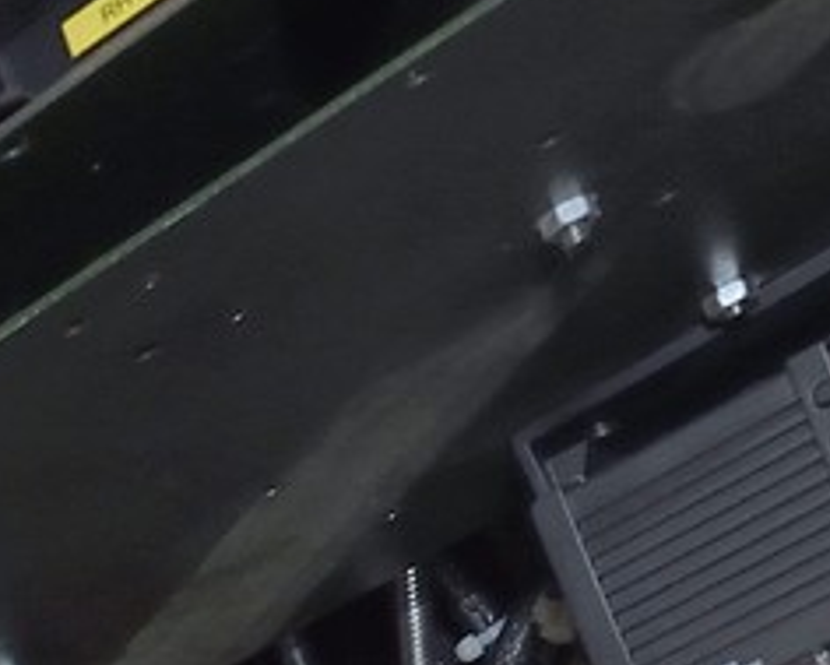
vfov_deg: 10.5
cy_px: 1706
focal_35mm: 121
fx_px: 2974
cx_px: -1646
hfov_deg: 10.8
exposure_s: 1/15
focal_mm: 19
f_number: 6.3
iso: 1000
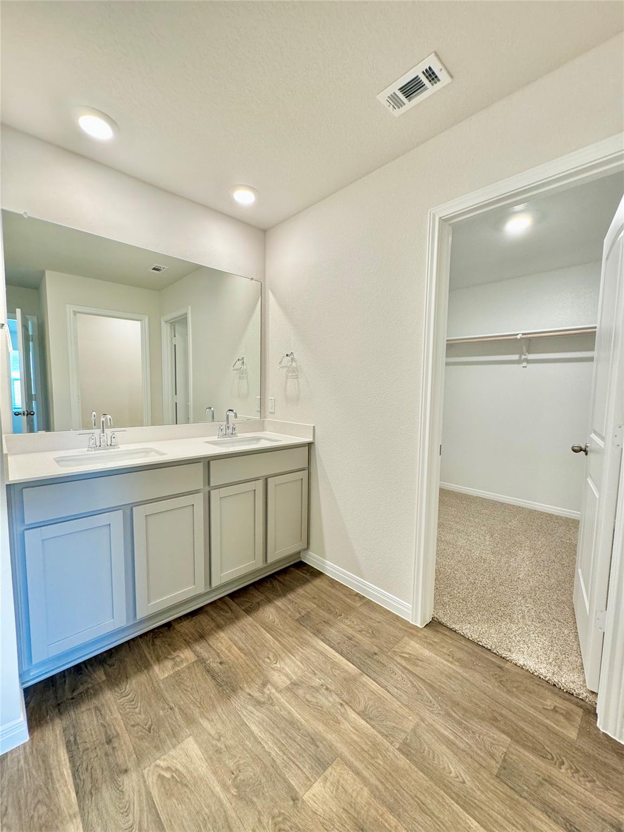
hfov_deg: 85.7
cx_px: 312
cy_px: 416
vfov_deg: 102.1
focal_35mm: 14
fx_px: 336
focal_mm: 2.22
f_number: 2.2
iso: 250
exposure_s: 1/60
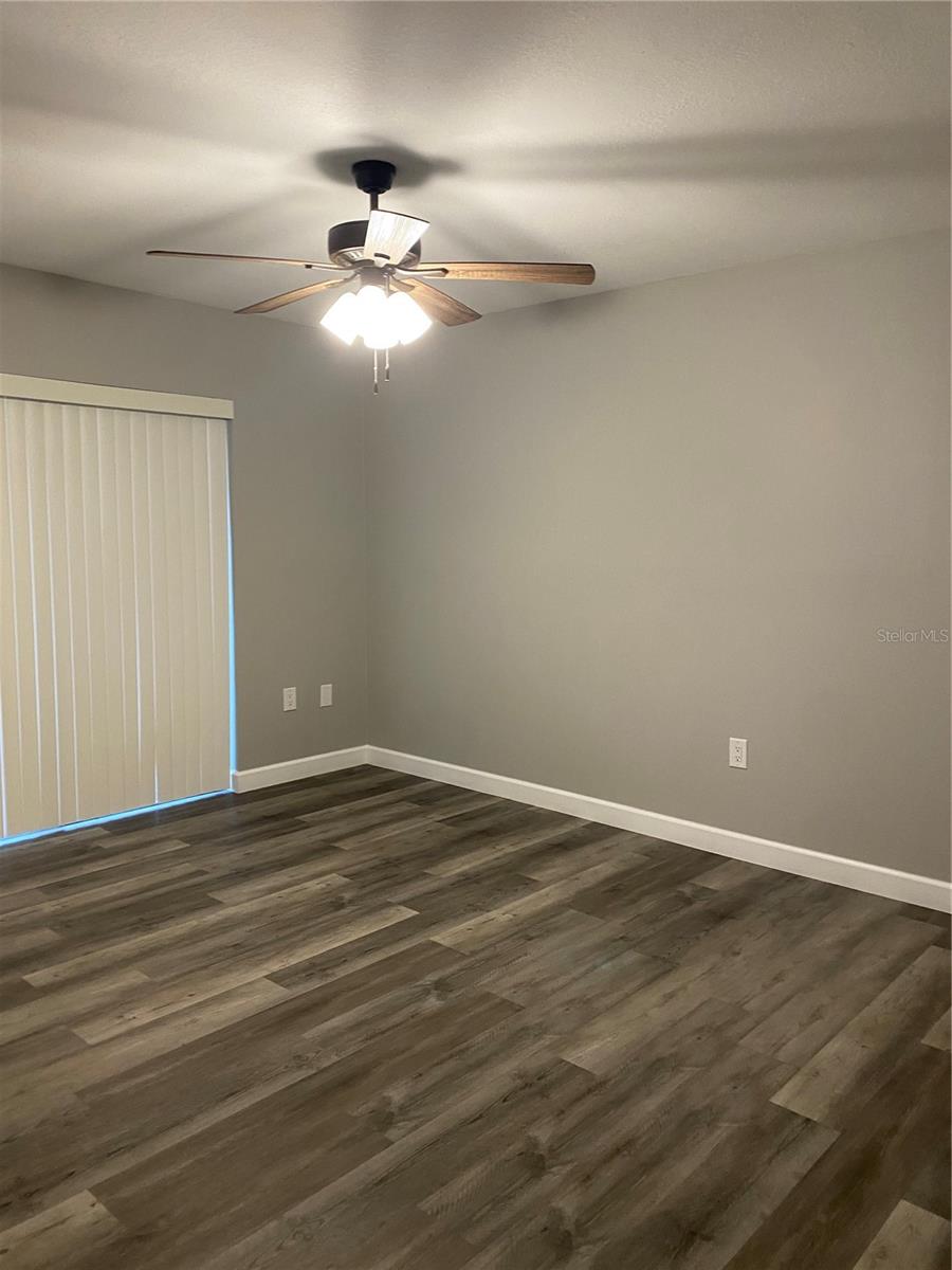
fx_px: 953
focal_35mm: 26
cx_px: 476
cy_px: 635
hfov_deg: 53.1
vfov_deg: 67.3
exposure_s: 1/60
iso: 200
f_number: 1.8
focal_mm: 4.25
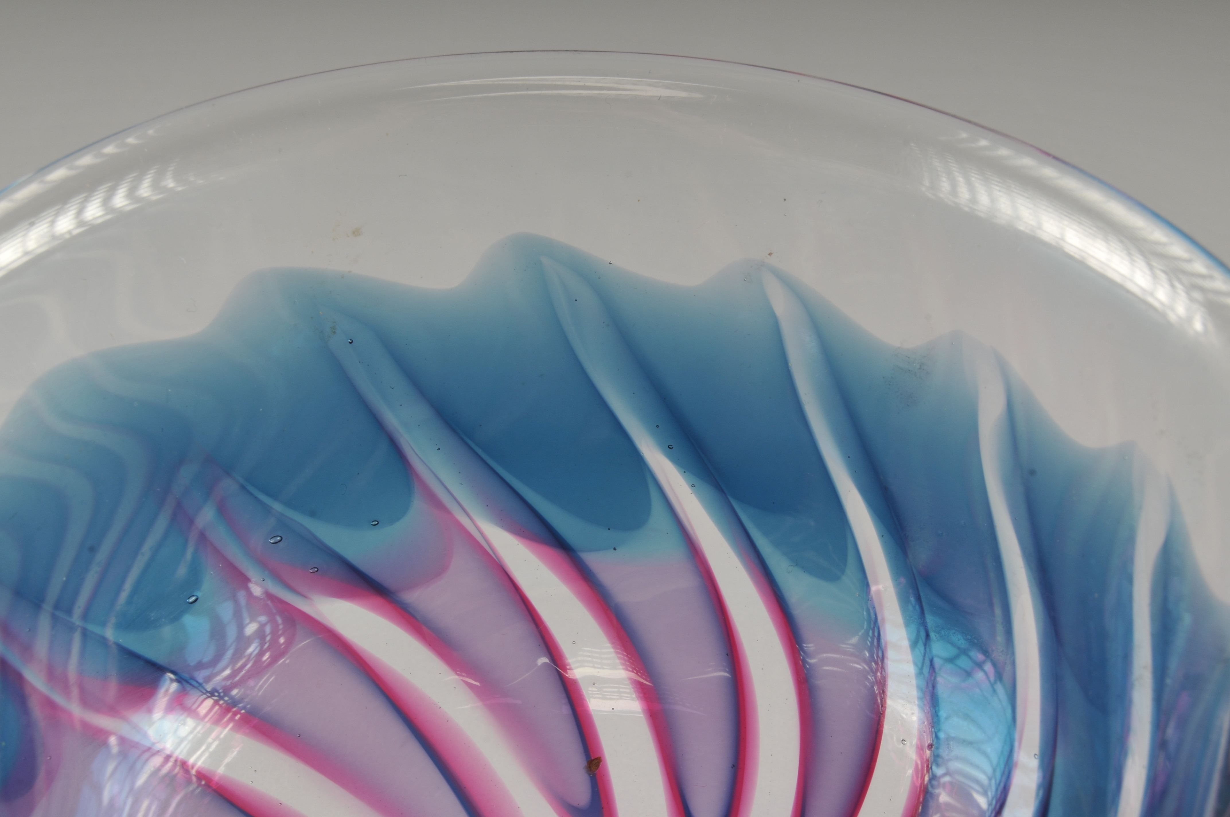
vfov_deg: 16.5
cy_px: 408
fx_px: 2815
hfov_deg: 24.6
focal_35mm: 82
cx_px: 615
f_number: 18
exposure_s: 1/250
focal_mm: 55
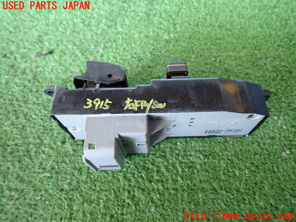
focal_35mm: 25
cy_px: 111
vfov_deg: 54.9
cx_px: 148
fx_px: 214
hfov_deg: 69.4
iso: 250
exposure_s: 1/30
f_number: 2
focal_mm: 4.5
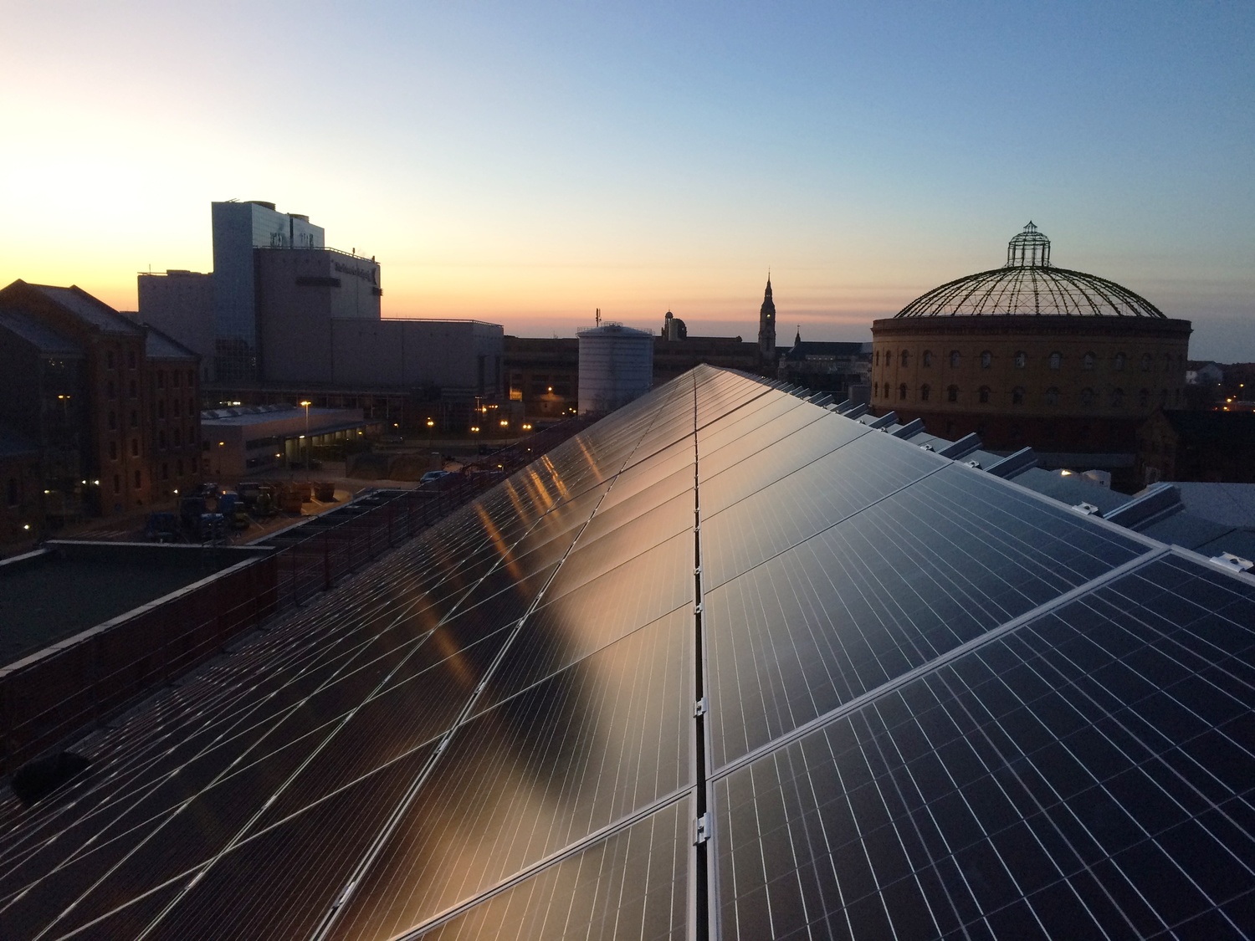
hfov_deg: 61.7
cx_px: 628
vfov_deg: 48.2
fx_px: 1051
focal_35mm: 29
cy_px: 470
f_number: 2.2
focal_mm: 4.15
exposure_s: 1/33
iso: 125
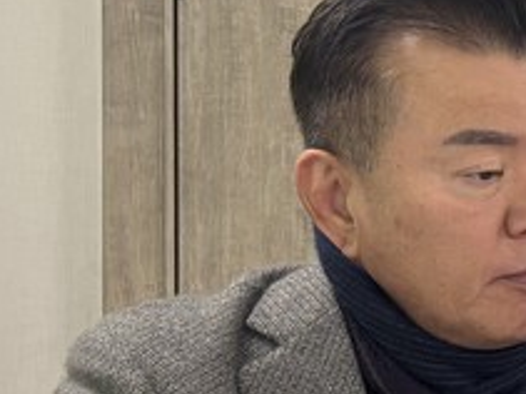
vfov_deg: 11.1
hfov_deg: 11.9
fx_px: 2020
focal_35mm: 133
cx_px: 1284
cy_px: 337
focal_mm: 5.96
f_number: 1.6
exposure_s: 1/60
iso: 125
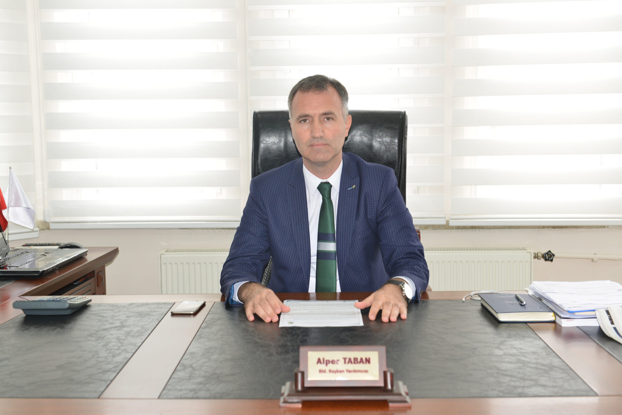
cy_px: 208
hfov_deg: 41.1
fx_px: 830
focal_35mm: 48
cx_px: 311
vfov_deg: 28.1
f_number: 5.6
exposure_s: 1/40
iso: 800
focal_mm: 48
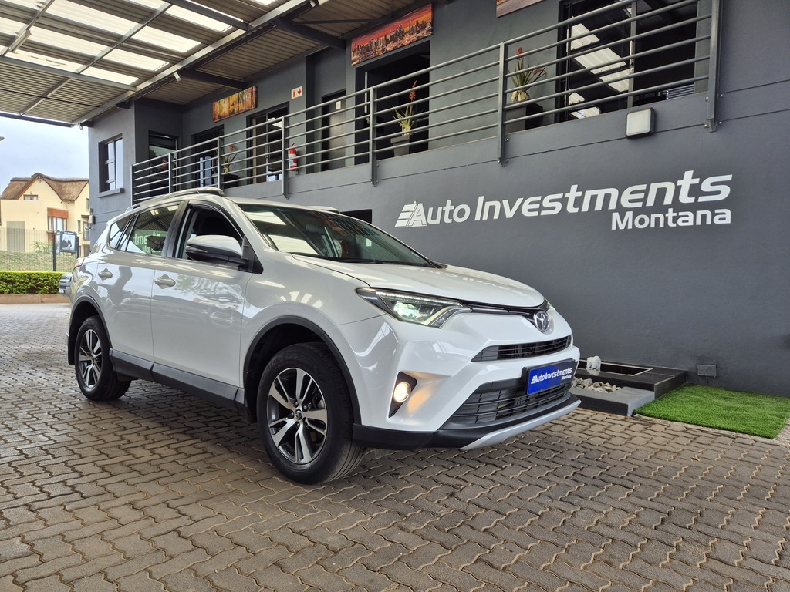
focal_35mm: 23
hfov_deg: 73.9
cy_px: 296
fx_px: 525
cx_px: 395
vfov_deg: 58.9
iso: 50
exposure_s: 1/234
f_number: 1.8
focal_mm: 5.4
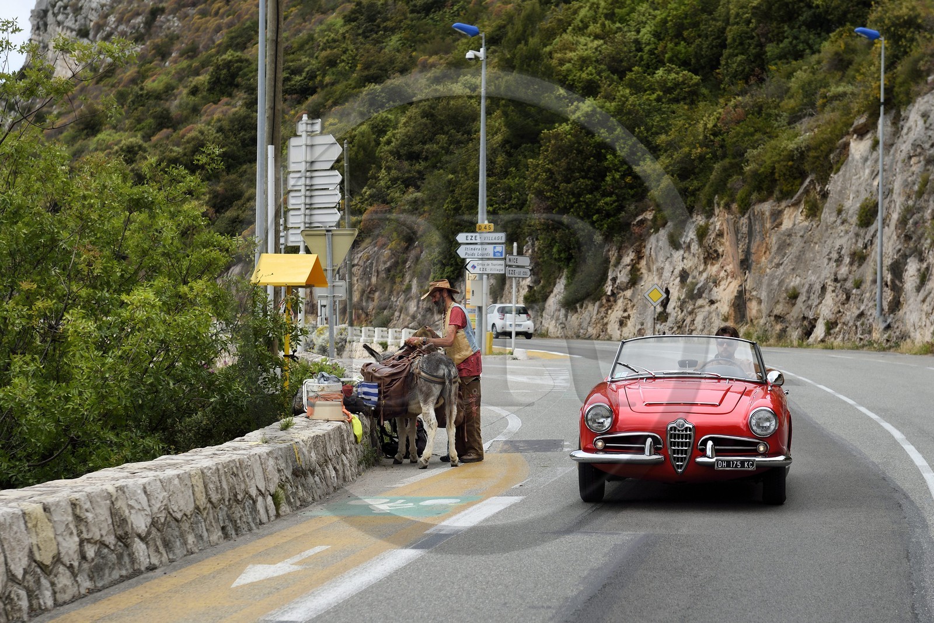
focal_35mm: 70
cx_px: 467
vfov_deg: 19.4
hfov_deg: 28.8
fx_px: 1816
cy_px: 312
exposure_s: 1/1000
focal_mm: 70
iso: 400
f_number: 6.3
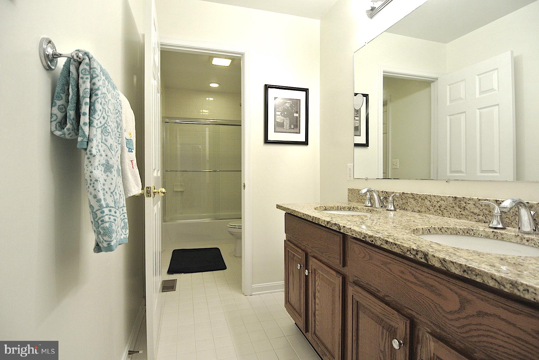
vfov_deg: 67.5
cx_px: 270
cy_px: 180
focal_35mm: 18
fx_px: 270
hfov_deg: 89.9
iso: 320
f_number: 3.5
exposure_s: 1/60
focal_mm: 6.7
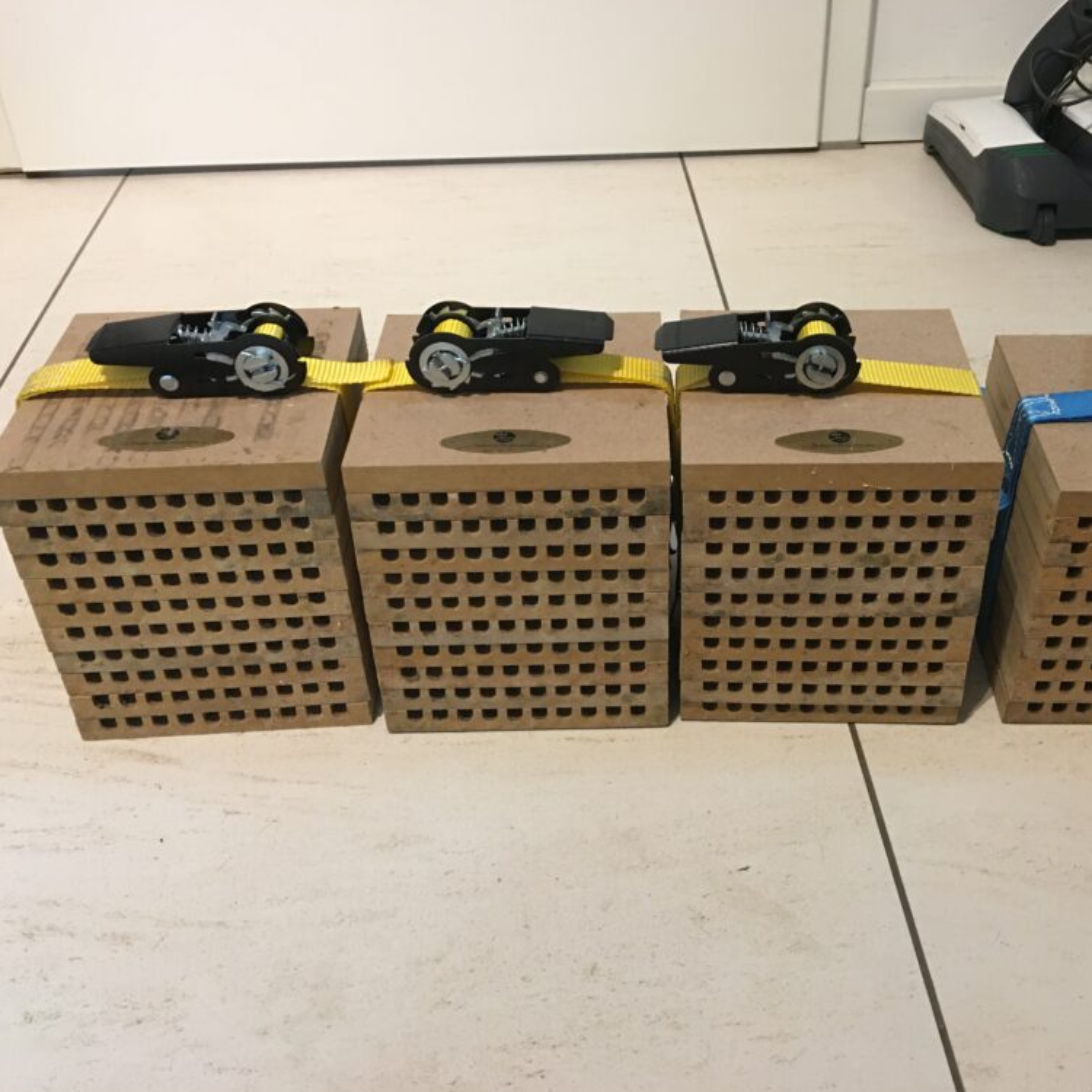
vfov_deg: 47.2
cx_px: 697
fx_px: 1249
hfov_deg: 46.7
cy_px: 547
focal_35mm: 35
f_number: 2.2
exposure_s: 1/10
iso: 100
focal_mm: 4.15
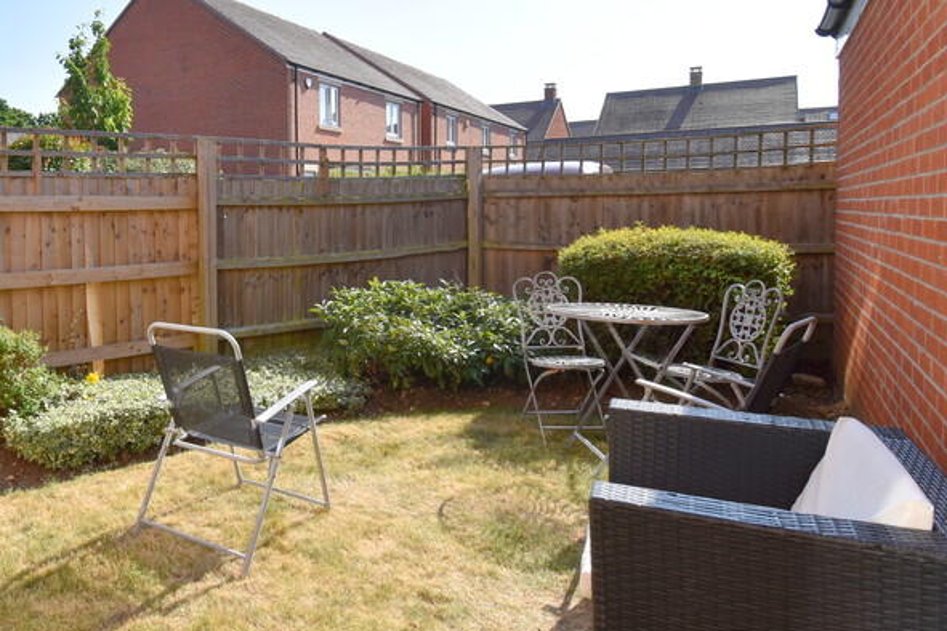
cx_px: 256
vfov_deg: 49.2
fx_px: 684
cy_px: 252
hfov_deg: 65.8
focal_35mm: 26
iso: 125
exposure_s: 1/250
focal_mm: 10
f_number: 8
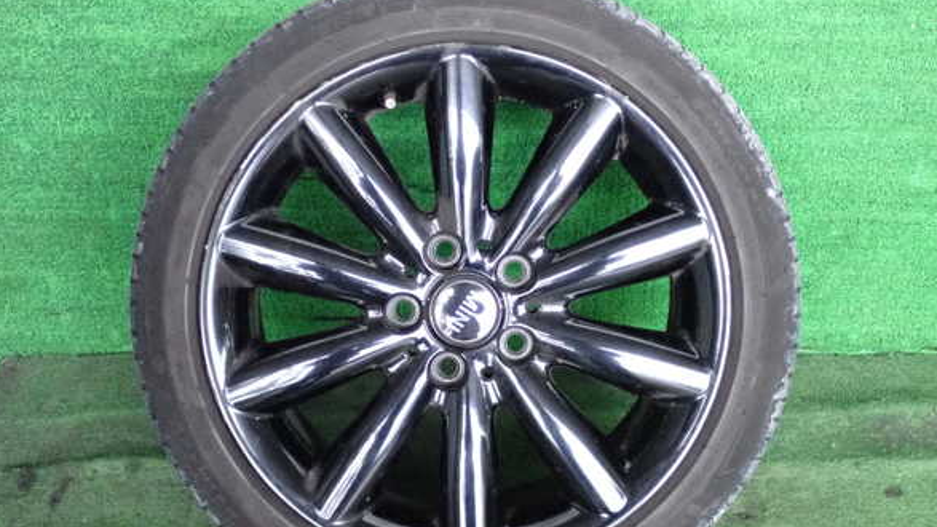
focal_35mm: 49
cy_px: 289
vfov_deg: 24.4
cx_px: 471
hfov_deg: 42.1
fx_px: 1217
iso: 3200
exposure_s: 1/125
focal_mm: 7.84
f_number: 2.9
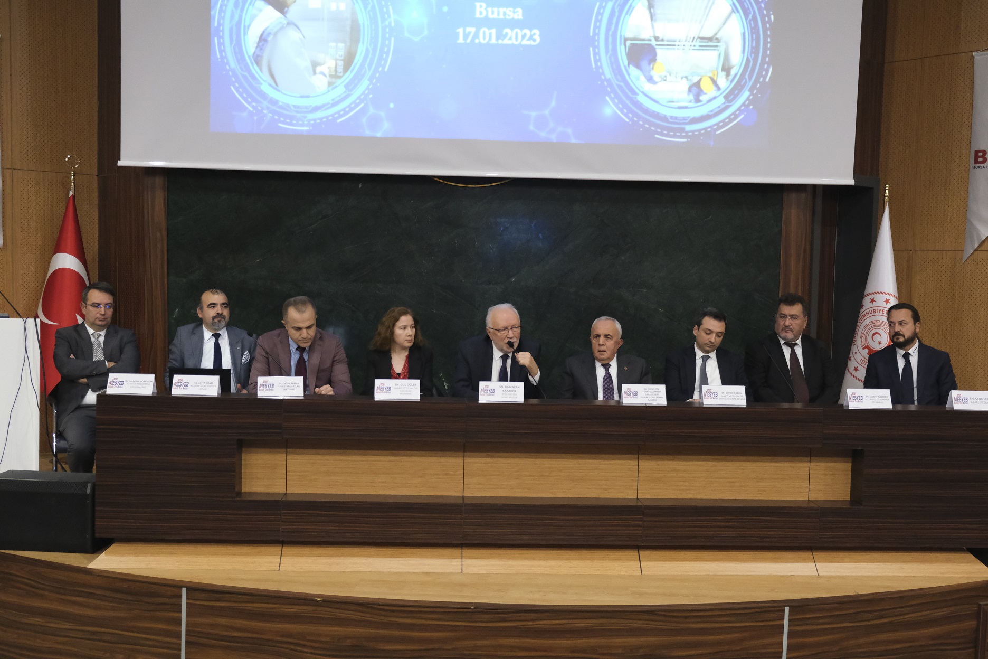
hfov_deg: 53.1
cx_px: 494
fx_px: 988
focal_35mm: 36
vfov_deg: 36.9
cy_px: 330
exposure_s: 1/100
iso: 6400
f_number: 3.6
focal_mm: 24.3
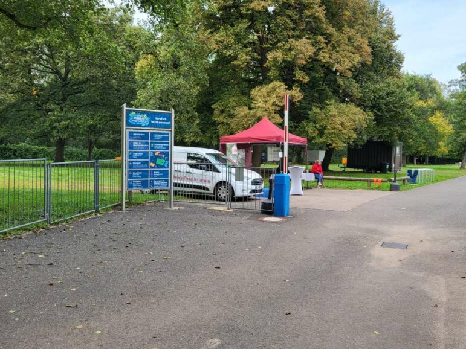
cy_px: 165
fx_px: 444
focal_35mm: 33
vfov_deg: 42.9
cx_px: 262
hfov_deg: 55.2
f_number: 1.8
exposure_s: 1/440
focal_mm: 5.4
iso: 40
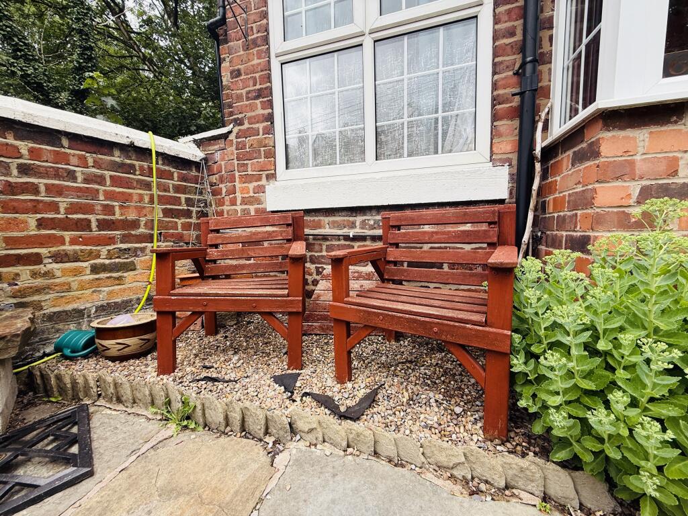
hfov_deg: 102.1
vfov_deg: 85.7
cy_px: 258
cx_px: 344
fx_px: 278
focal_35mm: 14
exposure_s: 1/265
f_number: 2.2
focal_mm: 2.22
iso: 50
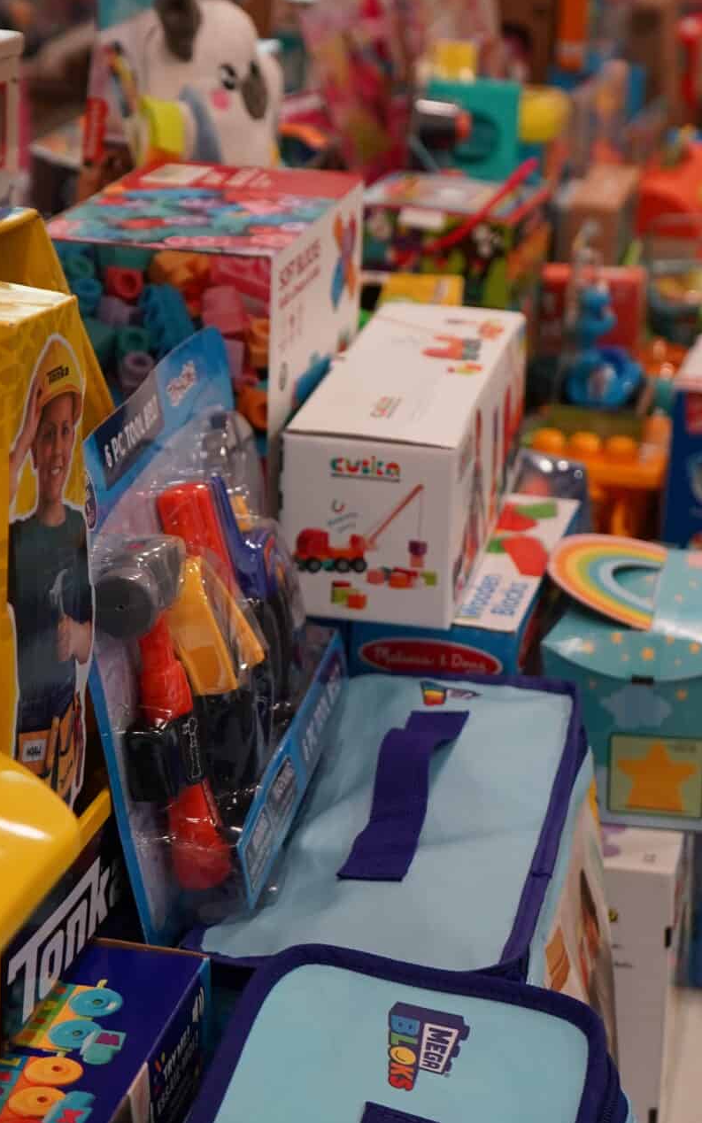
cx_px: 311
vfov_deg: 27.8
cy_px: 562
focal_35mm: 74
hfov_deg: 17.6
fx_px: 2265
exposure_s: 1/160
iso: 2000
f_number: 4
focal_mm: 36
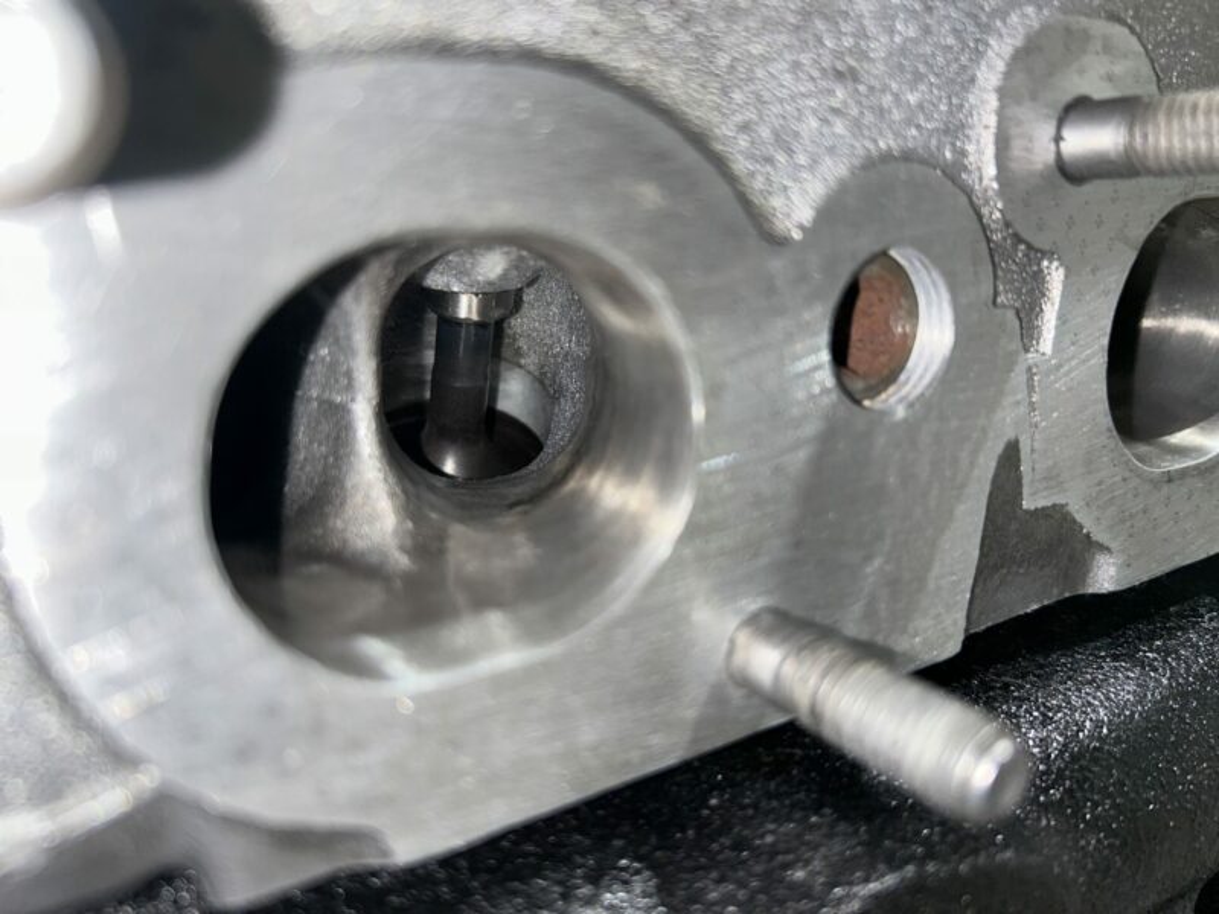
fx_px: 916
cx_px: 610
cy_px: 457
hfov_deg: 67.3
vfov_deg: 53.1
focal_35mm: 26
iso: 32
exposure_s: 1/76
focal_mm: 5.7
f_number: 1.5
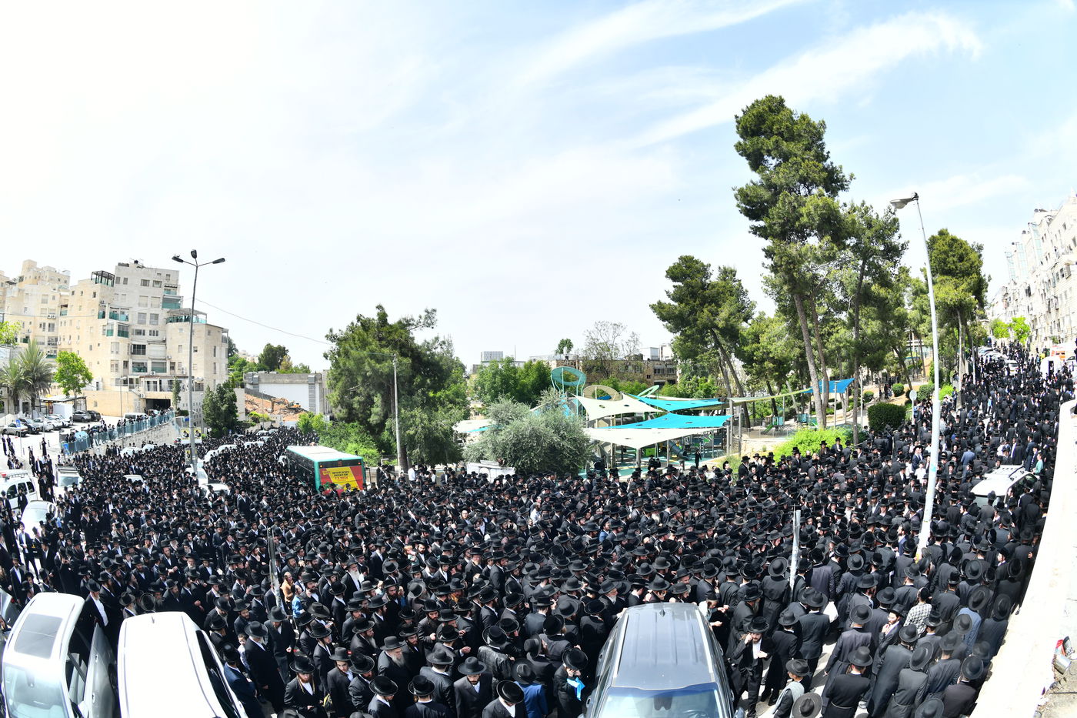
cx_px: 538
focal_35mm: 16
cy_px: 359
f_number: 8
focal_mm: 16
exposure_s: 1/200
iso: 125
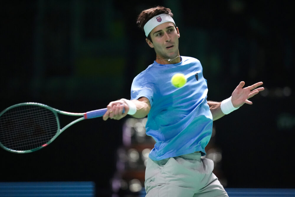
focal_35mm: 400
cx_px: 148
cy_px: 98
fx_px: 3277
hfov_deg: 5.2
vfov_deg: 3.4
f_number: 2.8
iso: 6400
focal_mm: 400
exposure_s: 1/2000
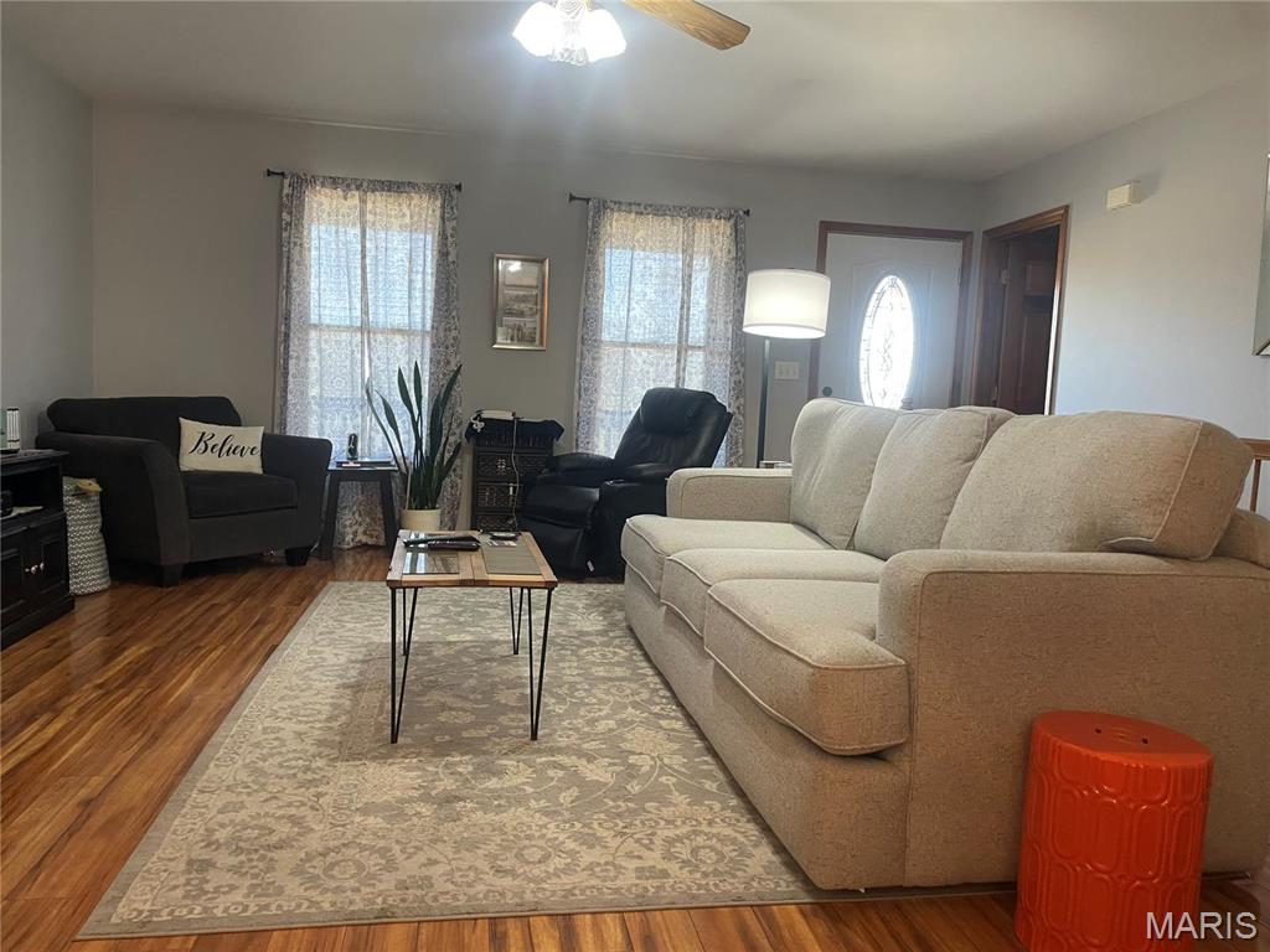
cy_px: 476
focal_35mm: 26
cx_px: 635
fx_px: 954
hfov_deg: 67.3
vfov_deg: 53.1
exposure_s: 1/60
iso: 160
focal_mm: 4.2
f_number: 1.6
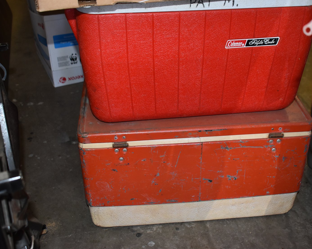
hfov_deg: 39.8
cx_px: 173
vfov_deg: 32.4
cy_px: 123
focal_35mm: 47
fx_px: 430
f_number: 4
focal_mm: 27
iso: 800
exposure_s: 1/125
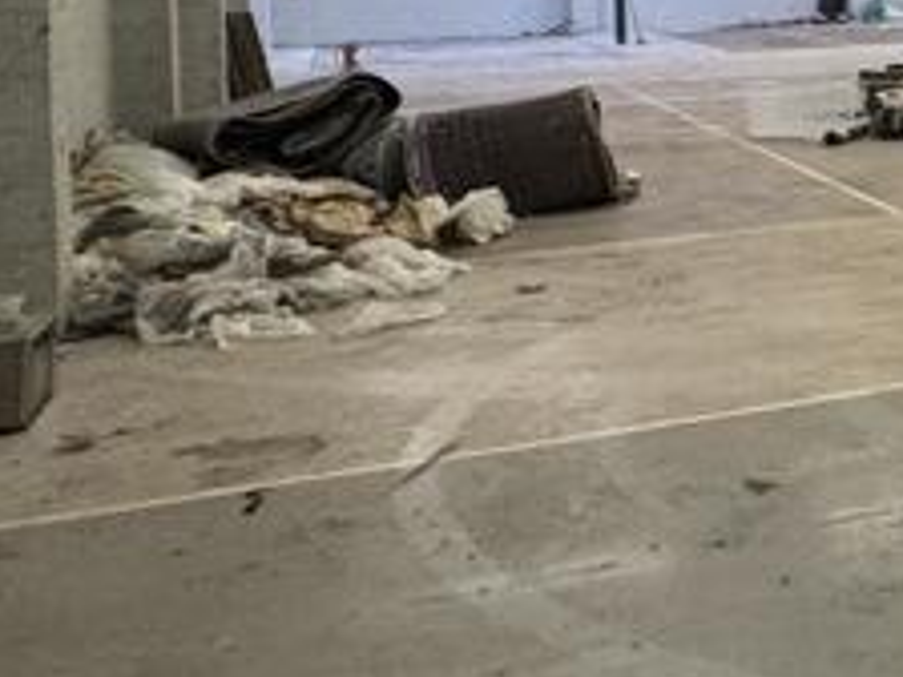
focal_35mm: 64
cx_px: 1278
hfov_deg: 24.8
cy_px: -20
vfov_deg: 22.0
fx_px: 1670
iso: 640
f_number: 2.2
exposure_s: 1/60
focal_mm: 2.22
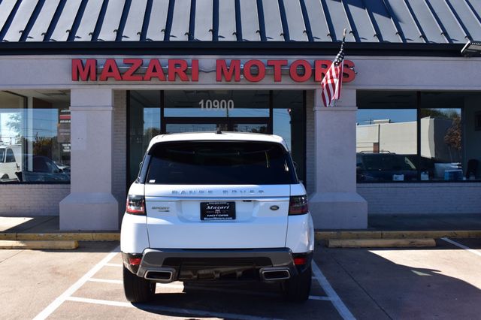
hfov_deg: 49.6
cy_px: 160
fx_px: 521
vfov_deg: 34.2
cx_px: 240
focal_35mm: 39
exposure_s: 1/400
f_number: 11
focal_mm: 26
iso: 400
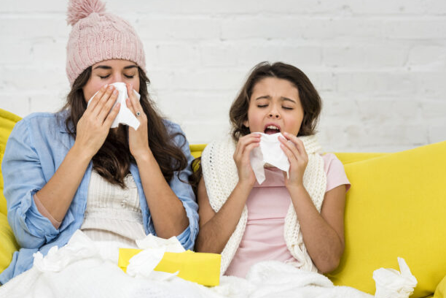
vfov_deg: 9.0
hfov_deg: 13.4
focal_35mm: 153
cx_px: 199
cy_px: 172
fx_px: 1895
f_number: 4.5
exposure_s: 1/160
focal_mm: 130
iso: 320
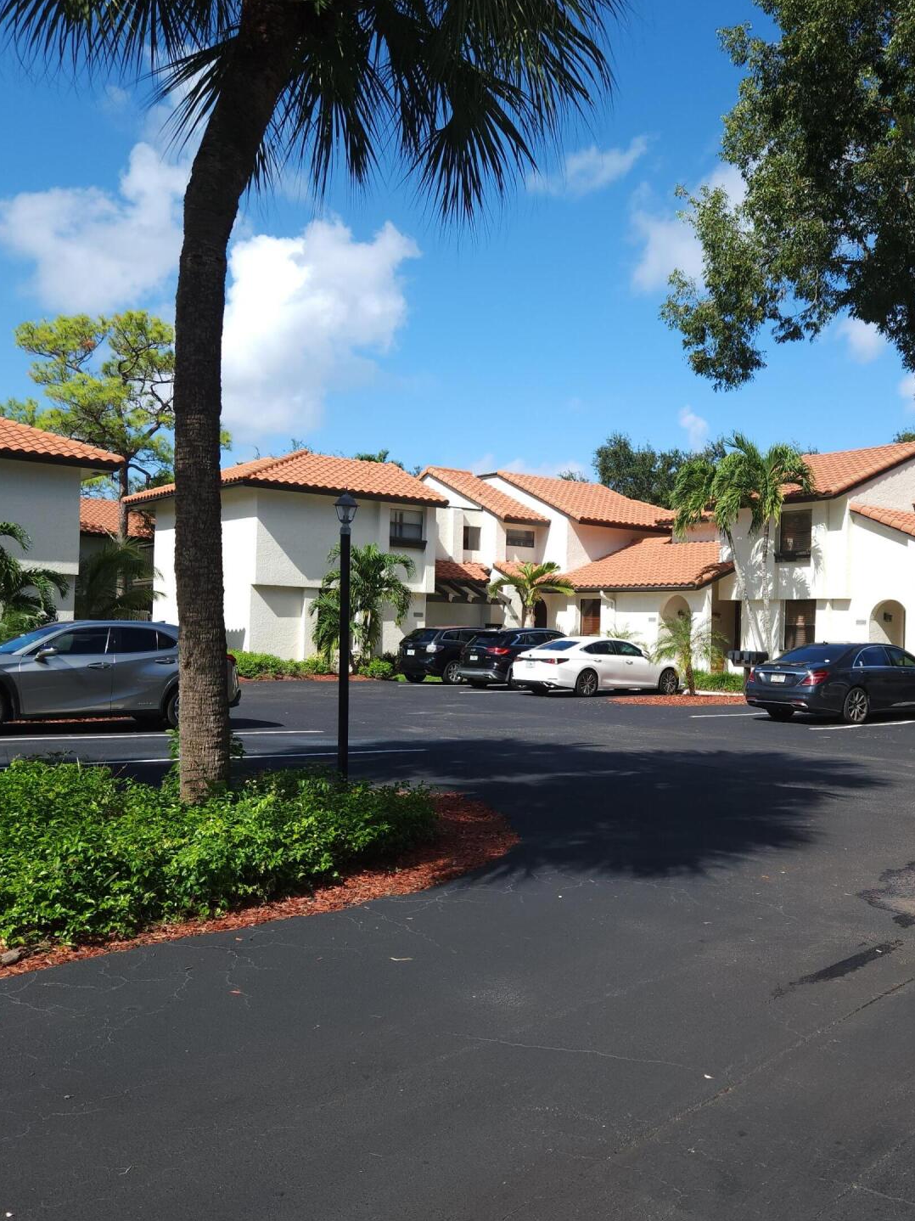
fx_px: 1128
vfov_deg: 56.8
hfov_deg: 43.8
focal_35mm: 32
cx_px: 577
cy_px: 638
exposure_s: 1/1860
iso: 40
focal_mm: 5.4
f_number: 1.8
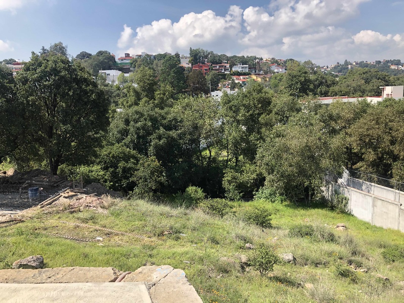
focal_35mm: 28
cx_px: 202
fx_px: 327
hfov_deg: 63.4
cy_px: 152
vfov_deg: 49.8
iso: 20
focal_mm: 4
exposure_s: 1/1104
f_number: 1.8
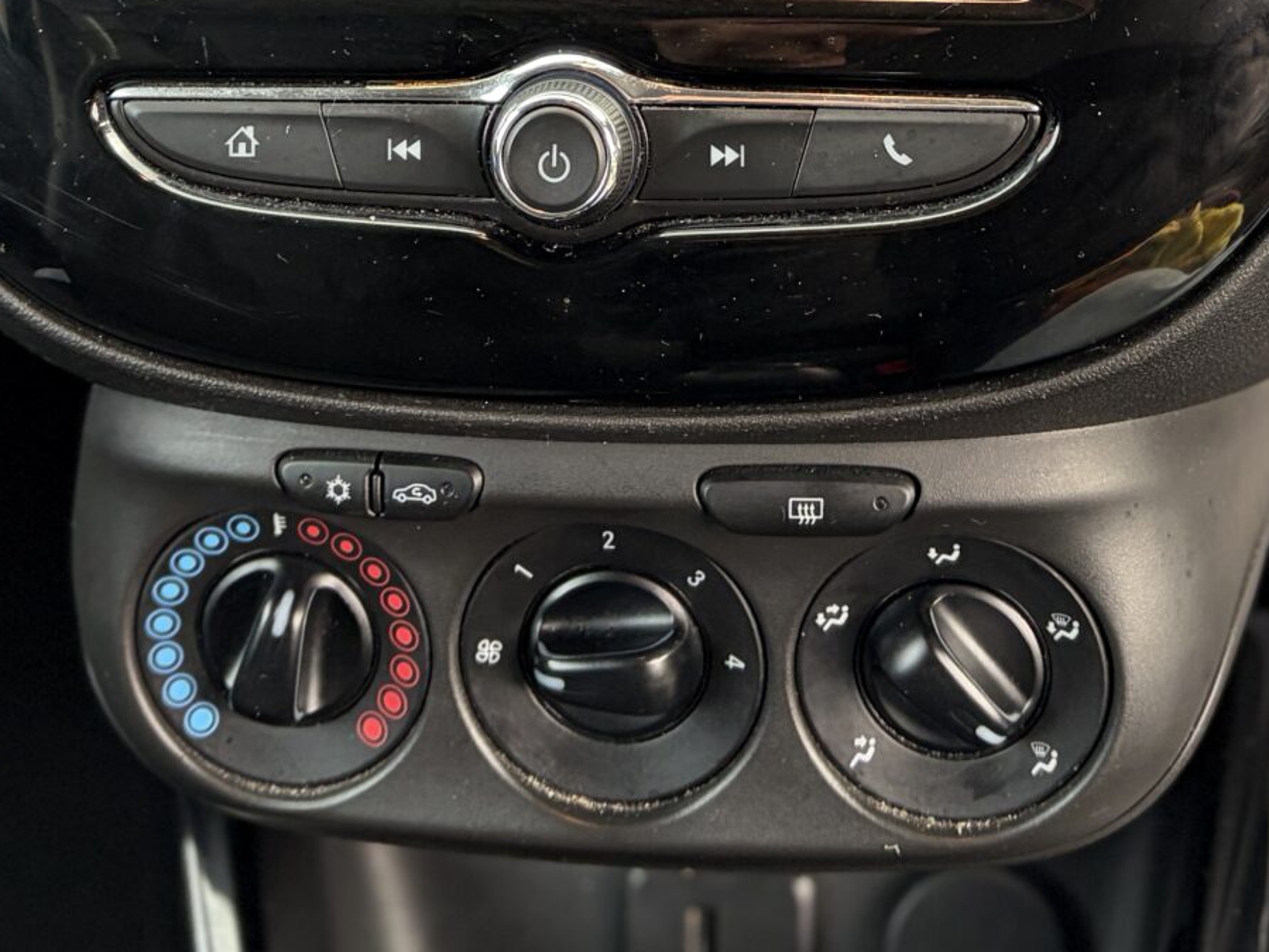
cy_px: -312
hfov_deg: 26.3
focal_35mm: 74
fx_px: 2714
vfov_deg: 18.4
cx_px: 748
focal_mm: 5.96
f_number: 1.6
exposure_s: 1/61
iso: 125
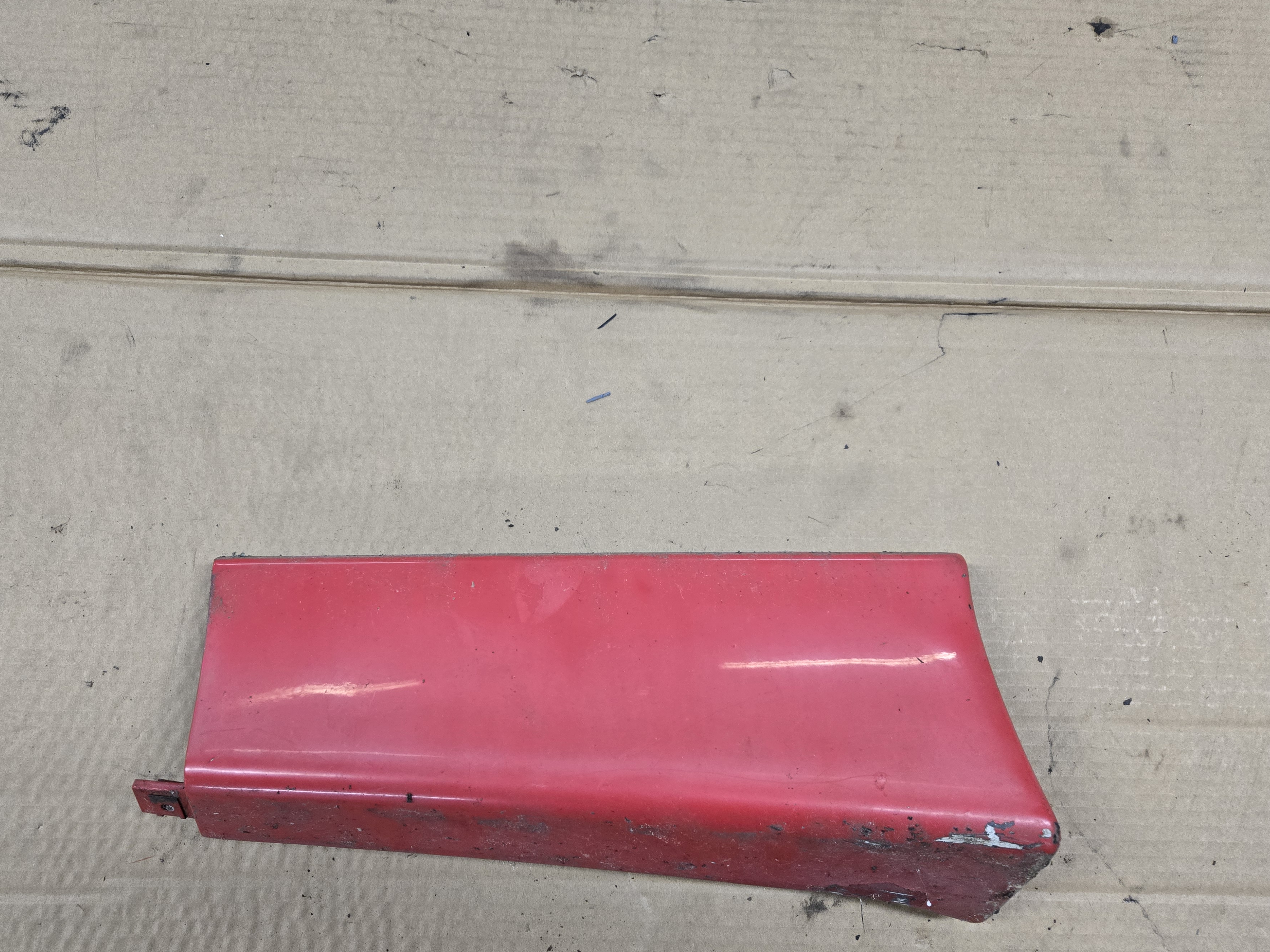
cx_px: 578
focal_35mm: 26
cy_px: 501
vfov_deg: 53.0
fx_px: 954
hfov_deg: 67.2
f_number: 1.8
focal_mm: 5.4
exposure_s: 1/120
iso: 400
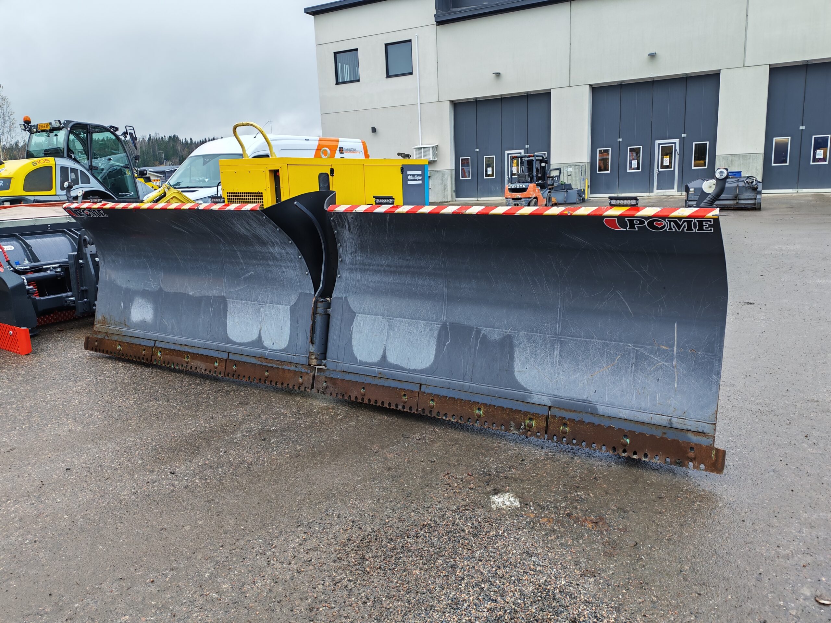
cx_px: 416
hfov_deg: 65.3
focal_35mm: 27
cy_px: 312
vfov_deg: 51.4
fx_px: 648
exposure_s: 1/100
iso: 80
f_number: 1.9
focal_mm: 6.12
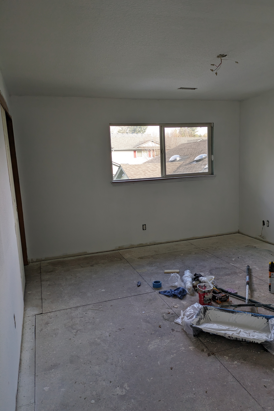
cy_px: 203
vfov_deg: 67.4
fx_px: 308
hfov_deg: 47.8
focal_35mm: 27
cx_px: 158
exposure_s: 1/120
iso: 60
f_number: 1.89
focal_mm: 5.43
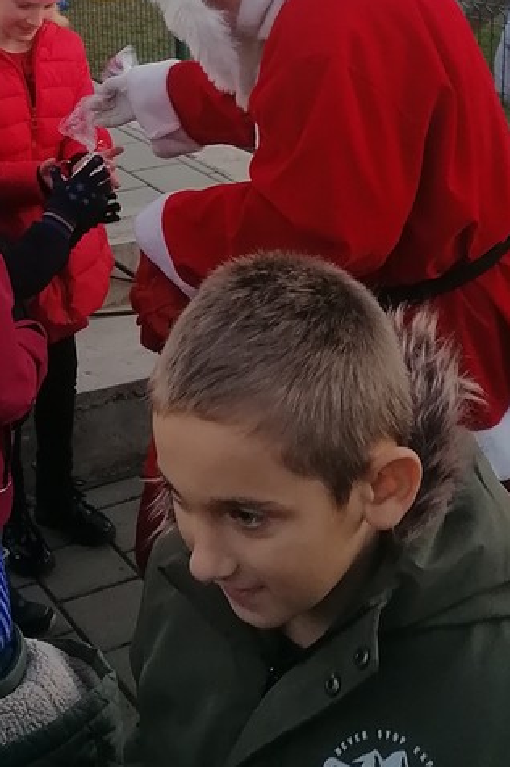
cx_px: 27
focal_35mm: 71
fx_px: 1511
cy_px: 137
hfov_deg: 18.8
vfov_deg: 27.8
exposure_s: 1/120
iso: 100
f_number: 1.8
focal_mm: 4.75
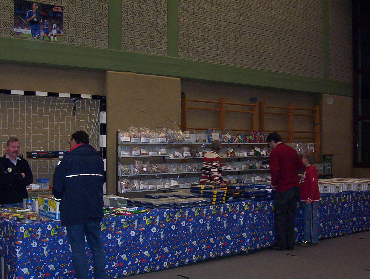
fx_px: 600
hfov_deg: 34.3
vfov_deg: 26.2
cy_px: 163
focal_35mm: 56
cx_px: 189
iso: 140
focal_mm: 5.77
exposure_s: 1/60
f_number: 2.73
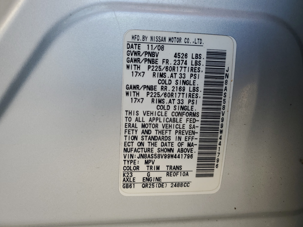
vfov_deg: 53.1
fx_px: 228
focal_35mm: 26
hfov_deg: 67.3
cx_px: 152
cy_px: 114
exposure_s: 1/286
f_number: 1.5
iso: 50
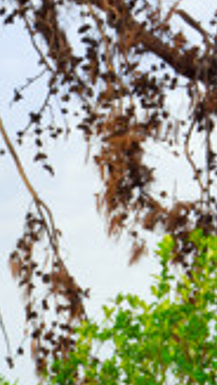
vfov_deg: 8.7
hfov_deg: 5.0
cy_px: 494
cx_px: -116
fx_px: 2483
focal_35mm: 243
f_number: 11
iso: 500
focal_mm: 35
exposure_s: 1/160
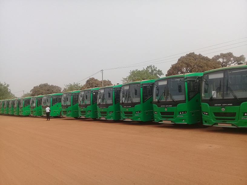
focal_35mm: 31
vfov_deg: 45.4
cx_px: 124
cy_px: 92
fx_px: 221
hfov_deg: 58.4
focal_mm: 3.3
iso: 50
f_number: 2.2
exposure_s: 1/1156
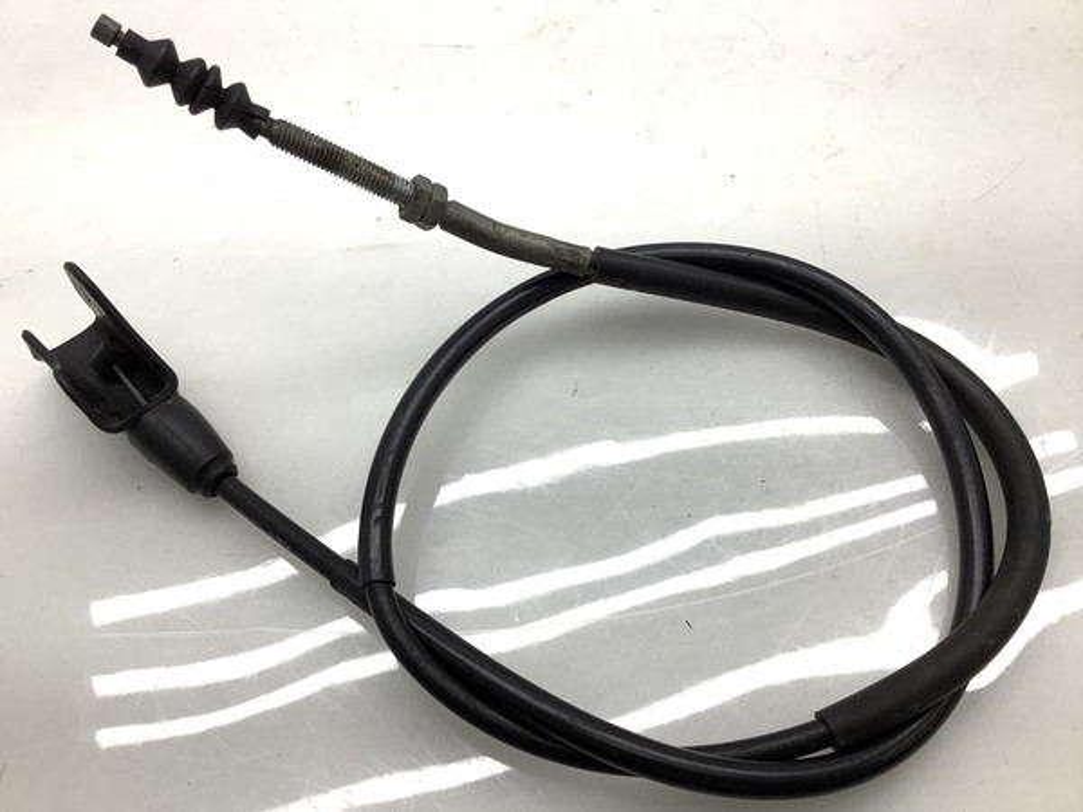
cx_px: 542
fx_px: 970
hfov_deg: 58.4
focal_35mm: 31
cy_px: 406
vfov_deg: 45.4
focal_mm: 3.3
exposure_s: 1/198
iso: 25
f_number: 2.4
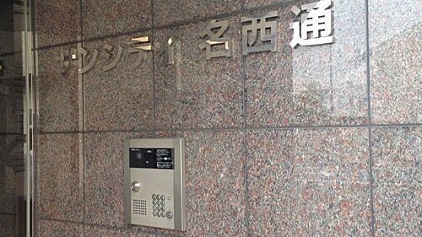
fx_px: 515
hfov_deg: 44.4
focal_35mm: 46
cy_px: 124
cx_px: 175
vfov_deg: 25.9
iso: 50
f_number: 2.4
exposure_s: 1/20
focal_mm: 4.12
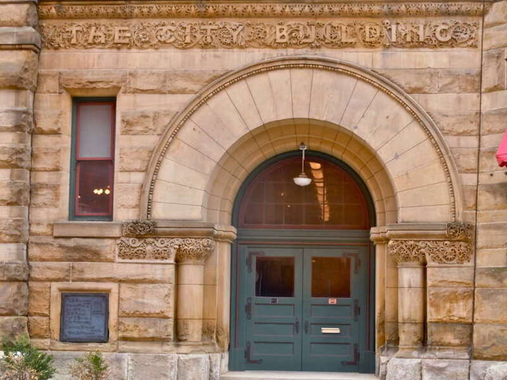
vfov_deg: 23.3
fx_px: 923
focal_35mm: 63
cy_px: 190
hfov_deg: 30.7
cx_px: 254
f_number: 5
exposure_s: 1/80
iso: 100
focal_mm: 11.2
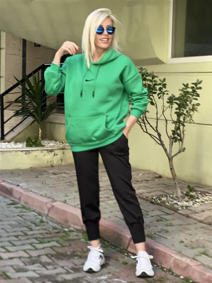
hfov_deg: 19.1
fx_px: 629
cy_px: 142
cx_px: 106
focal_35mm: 77
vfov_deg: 25.3
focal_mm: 9
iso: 100
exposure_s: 1/121
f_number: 2.8
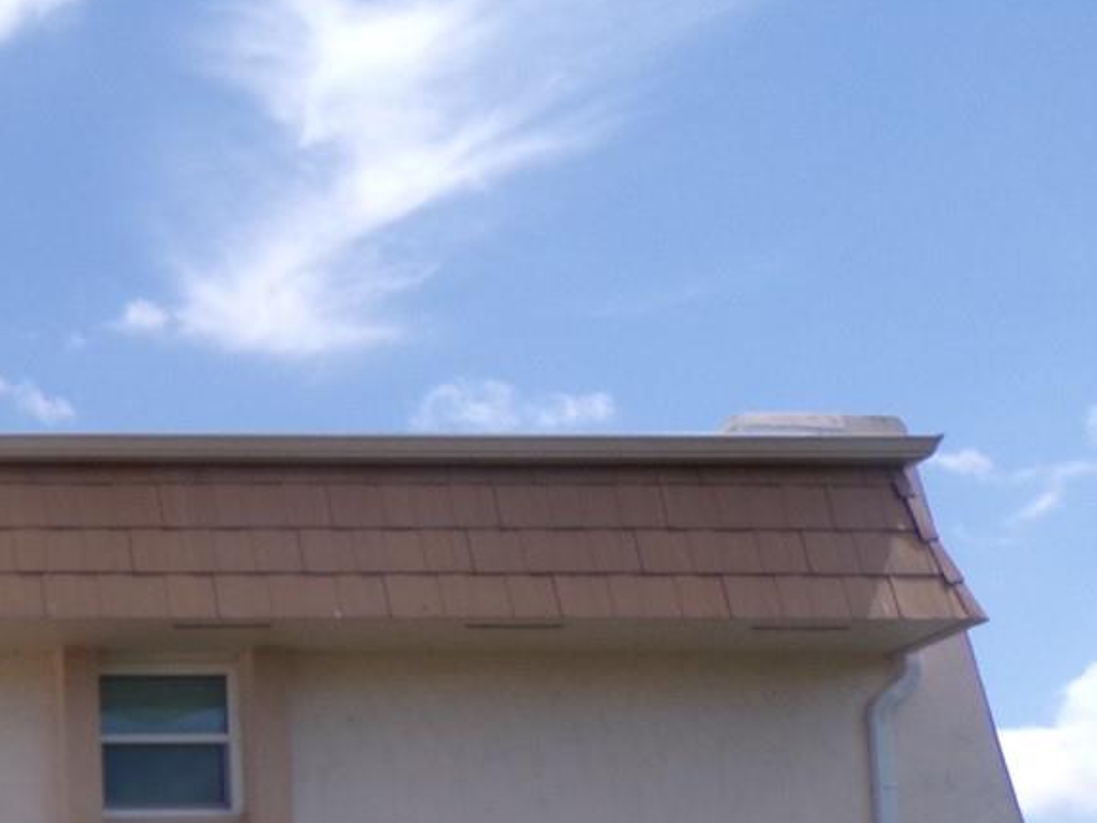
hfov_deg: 25.0
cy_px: 1012
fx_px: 2124
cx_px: -343
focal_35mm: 67
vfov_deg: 20.4
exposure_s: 1/320
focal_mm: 4.3
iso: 80
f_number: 5.8
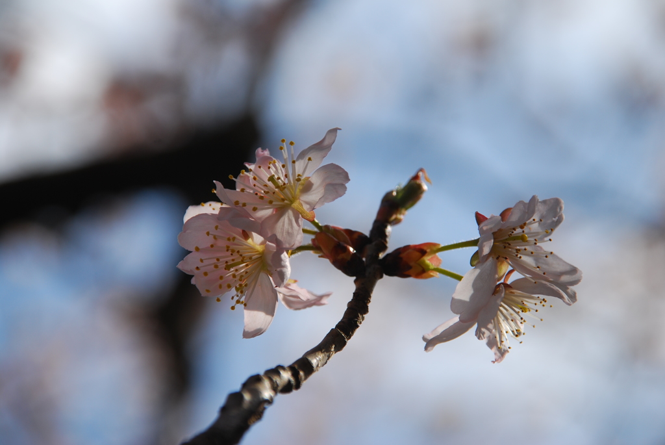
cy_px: 222
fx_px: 5547
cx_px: 332
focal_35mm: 300
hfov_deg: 6.9
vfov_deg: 4.6
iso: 100
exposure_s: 1/400
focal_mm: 200
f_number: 6.3
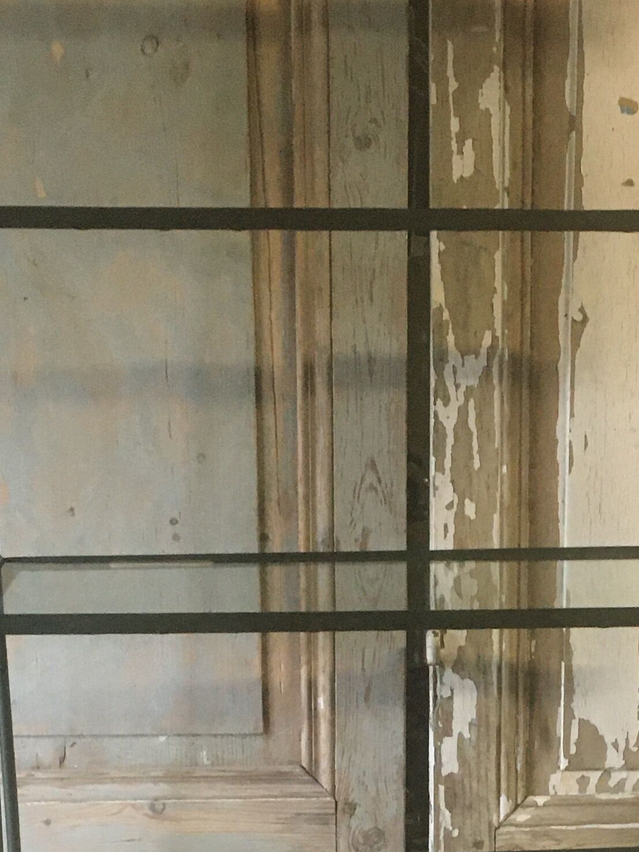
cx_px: 475
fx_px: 1944
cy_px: 868
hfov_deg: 18.5
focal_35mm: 79
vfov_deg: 23.6
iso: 200
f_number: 2.2
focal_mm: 4.15
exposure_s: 1/33
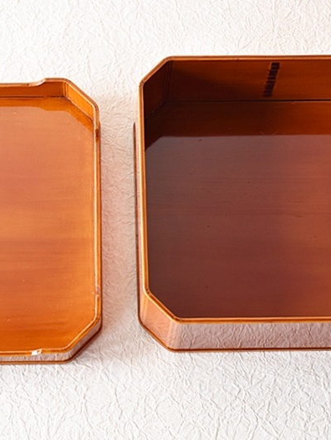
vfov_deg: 18.7
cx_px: 118
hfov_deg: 14.1
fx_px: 1337
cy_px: 221
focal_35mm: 105
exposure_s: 1/8
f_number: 5.6
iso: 800
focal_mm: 48
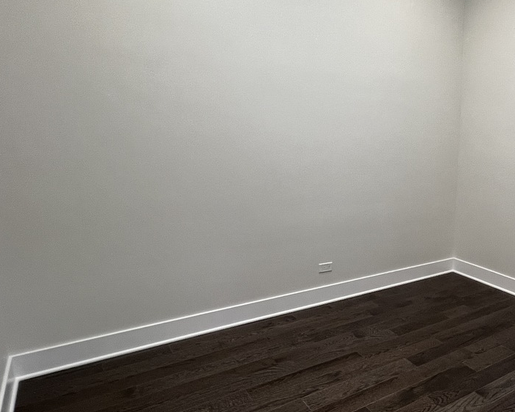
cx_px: 435
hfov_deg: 59.1
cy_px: 215
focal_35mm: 26
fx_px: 396
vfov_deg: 54.9
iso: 200
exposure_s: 1/120
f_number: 1.8
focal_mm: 1.57
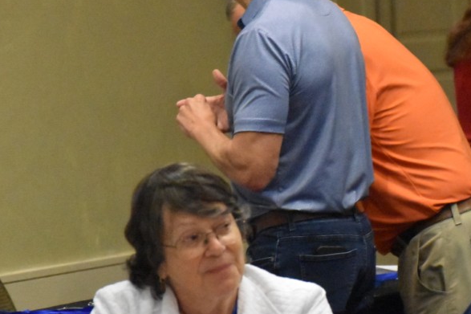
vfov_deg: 4.4
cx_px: 384
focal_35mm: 309
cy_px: 210
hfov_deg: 6.7
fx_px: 4041
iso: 12800
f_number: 5.6
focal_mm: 105
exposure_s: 1/125
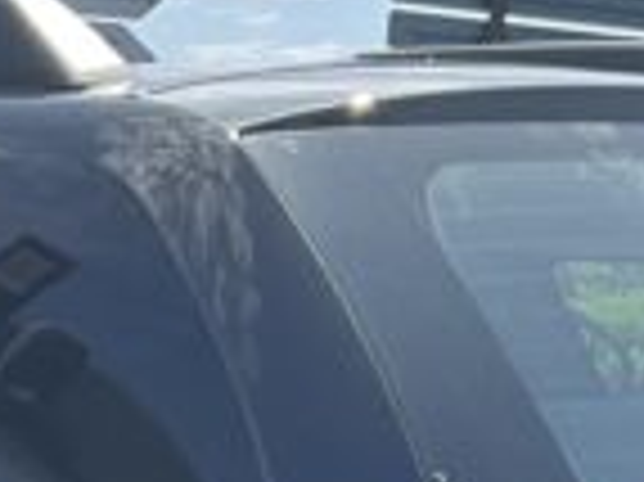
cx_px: -63
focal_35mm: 162
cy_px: 892
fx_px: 3011
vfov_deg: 8.7
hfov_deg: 12.0
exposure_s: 1/635
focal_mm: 3
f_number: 1.8
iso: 25
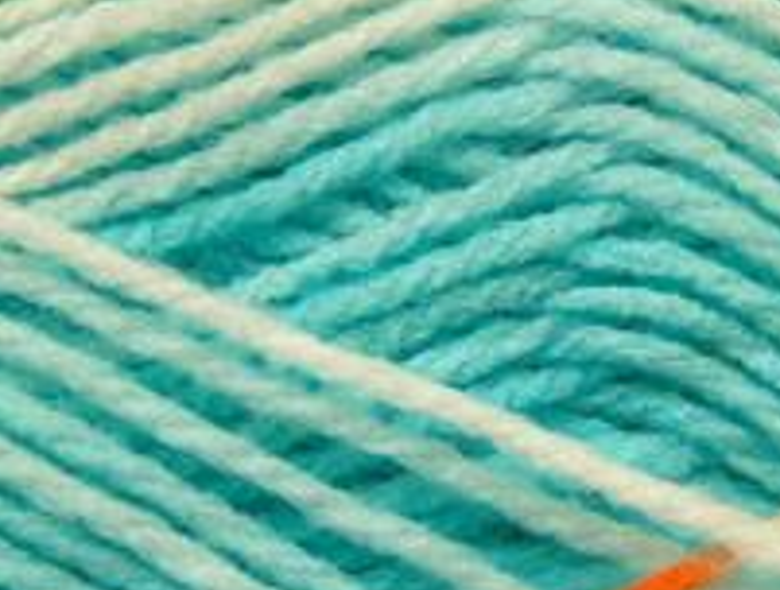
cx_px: 648
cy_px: 355
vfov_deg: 10.4
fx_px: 3232
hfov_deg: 13.7
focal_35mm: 143
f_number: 2.9
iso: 200
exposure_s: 1/55.3
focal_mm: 14.73
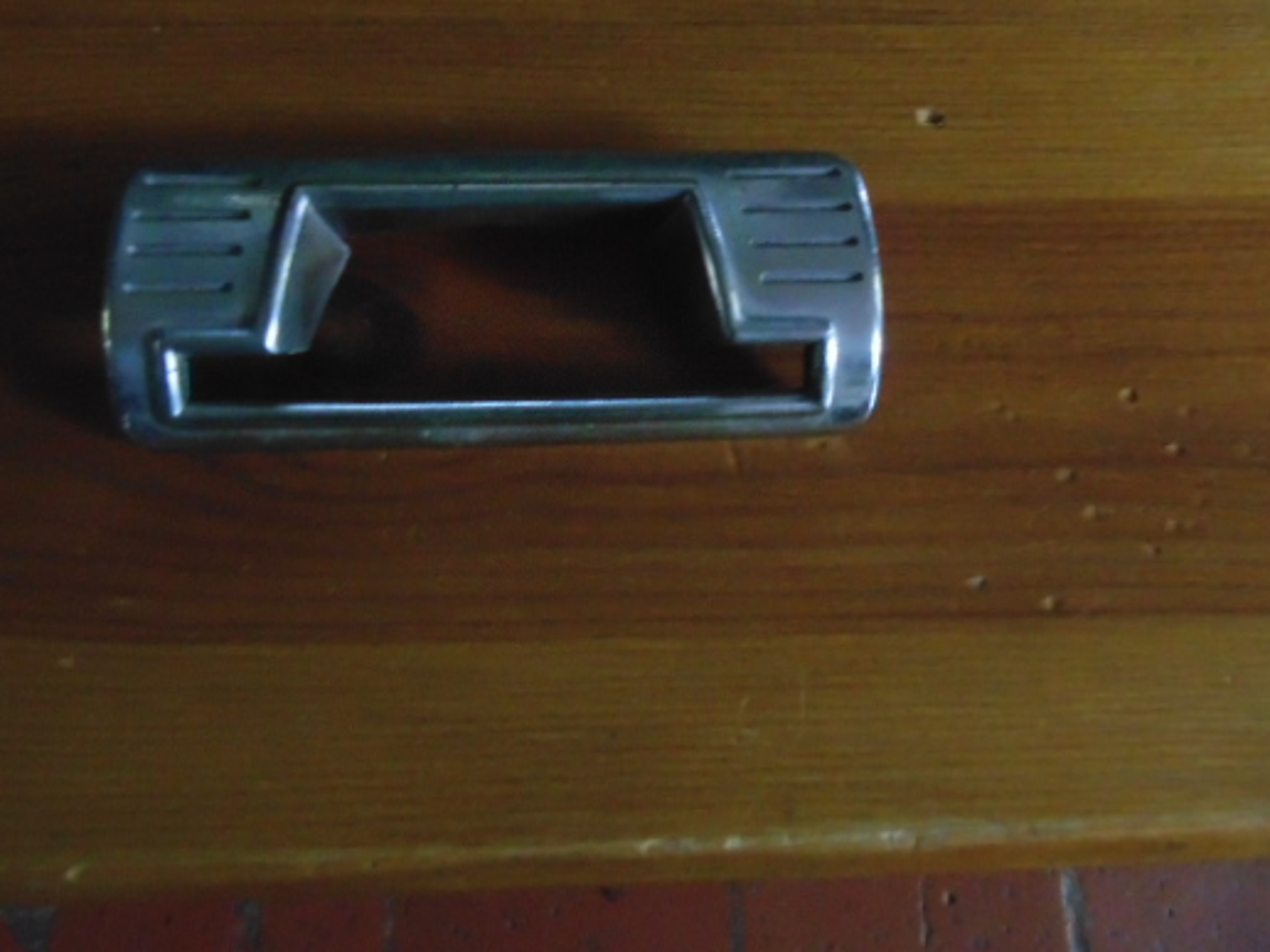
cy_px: 381
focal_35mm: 31
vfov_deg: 45.2
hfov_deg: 58.1
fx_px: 1137
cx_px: 534
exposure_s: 1/25
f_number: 3.1
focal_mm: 4.5
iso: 800
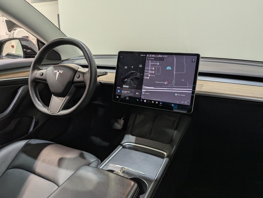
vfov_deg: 56.8
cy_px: 99
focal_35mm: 24
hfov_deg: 71.6
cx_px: 132
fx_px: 182
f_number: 1.7
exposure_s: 1/123
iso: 29
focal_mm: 4.53
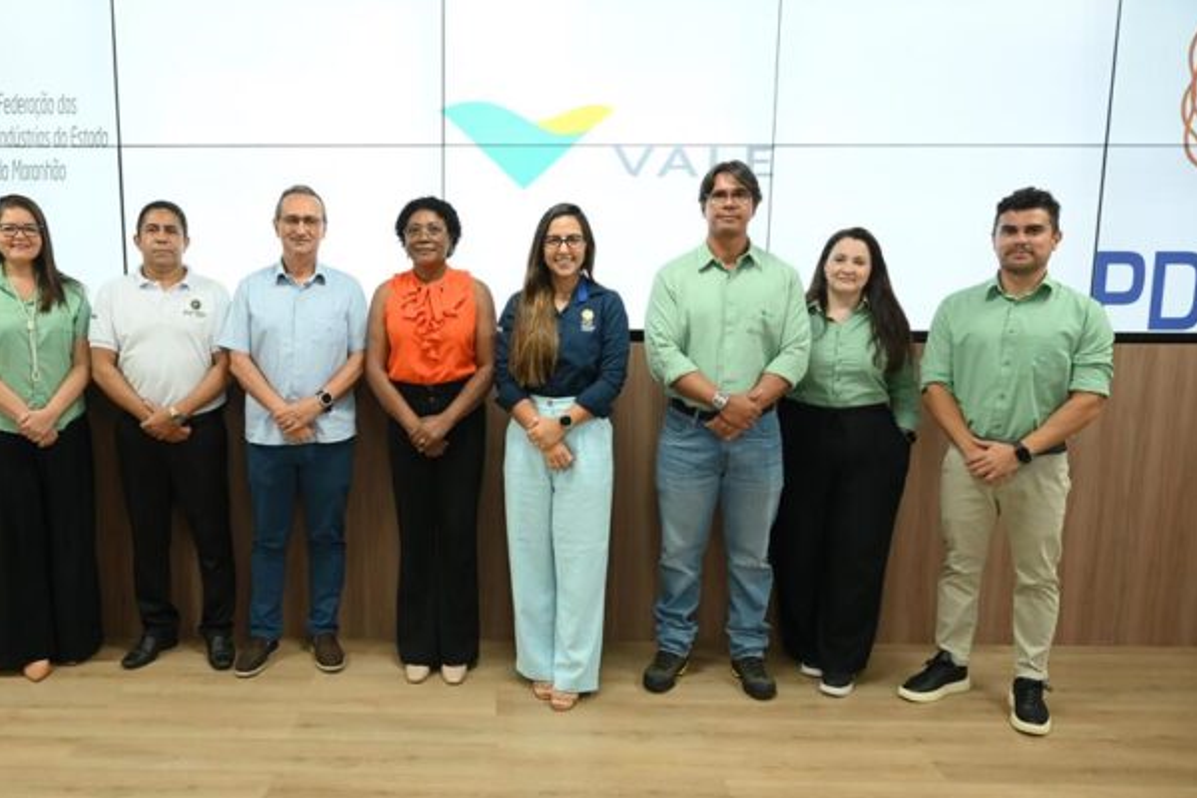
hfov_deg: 61.2
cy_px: 418
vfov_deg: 43.6
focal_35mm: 30
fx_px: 997
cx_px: 457
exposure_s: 1/125
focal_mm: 24
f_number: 4.5
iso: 2000
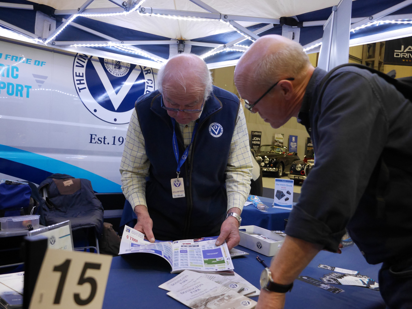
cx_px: 206
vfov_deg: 44.2
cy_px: 154
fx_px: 381
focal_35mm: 32
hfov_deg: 56.8
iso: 1600
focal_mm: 16
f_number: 3.2
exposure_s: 1/125
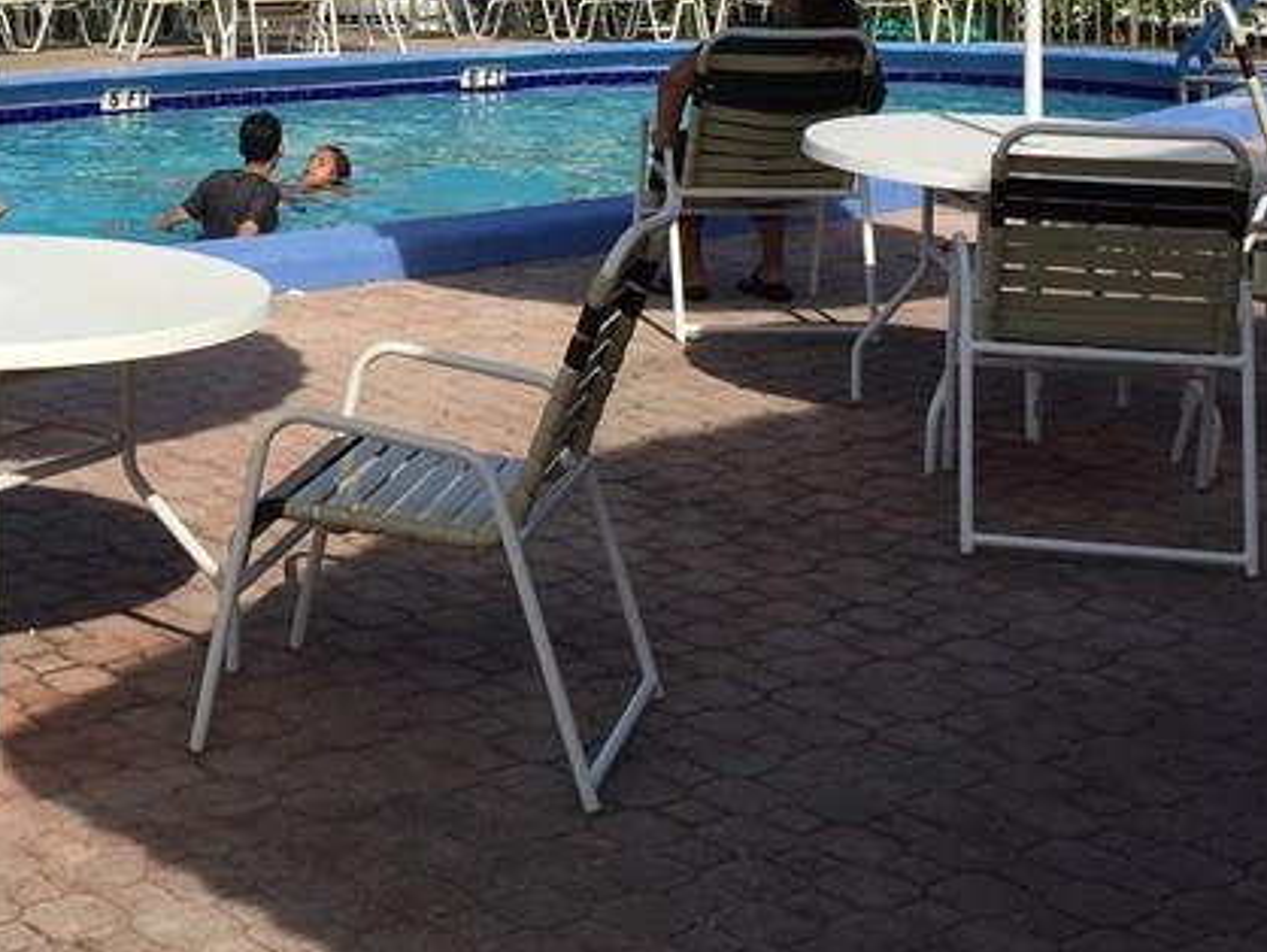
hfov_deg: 26.5
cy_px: -36
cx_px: 136
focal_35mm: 71
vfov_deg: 20.0
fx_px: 2600
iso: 32
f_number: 2.2
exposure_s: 1/1883
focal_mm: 4.15
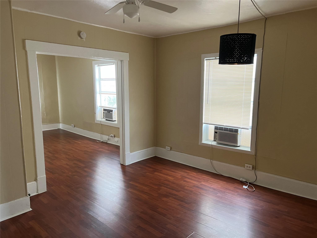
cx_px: 158
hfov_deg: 67.3
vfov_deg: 53.1
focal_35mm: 26
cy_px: 119
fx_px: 238
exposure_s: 1/60
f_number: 1.5
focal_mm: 5.7
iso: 320
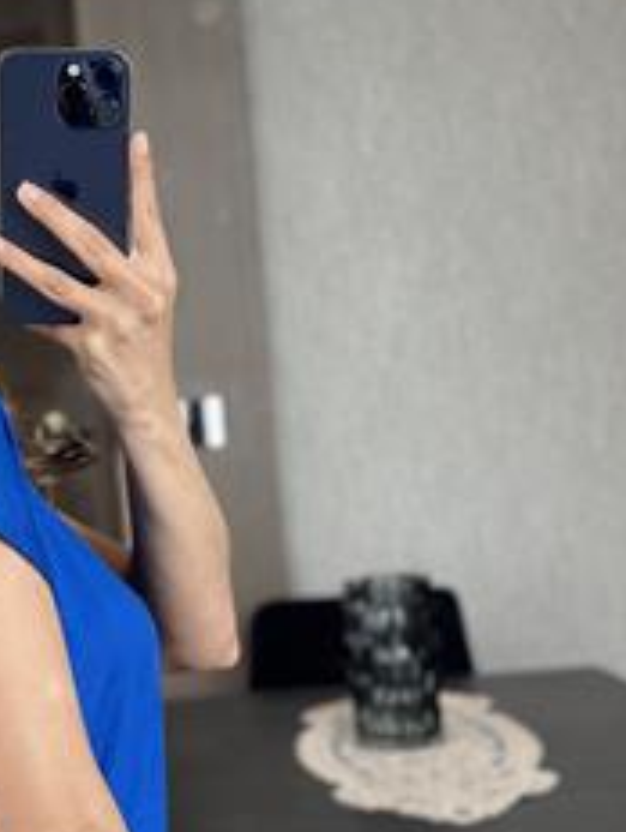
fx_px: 2525
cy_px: 688
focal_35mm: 105
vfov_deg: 18.5
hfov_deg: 13.9
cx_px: -32
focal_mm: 6.86
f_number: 1.78
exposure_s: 1/120
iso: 80
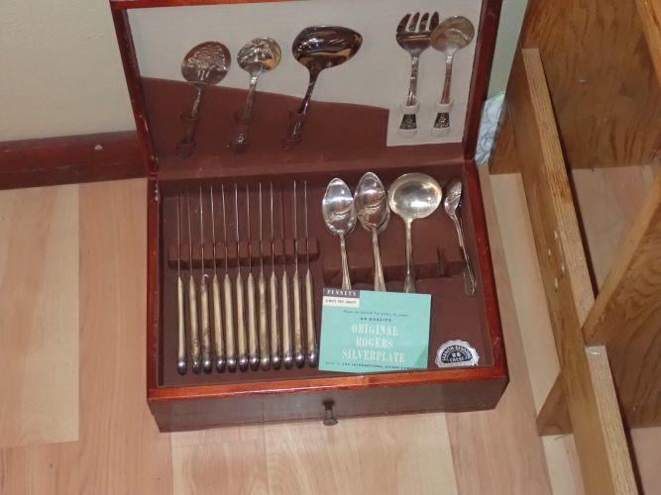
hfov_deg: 33.2
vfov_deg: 25.2
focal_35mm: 58
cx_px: 330
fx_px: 1107
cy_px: 248
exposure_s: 1/60
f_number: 3.5
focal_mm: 10.35
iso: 1600
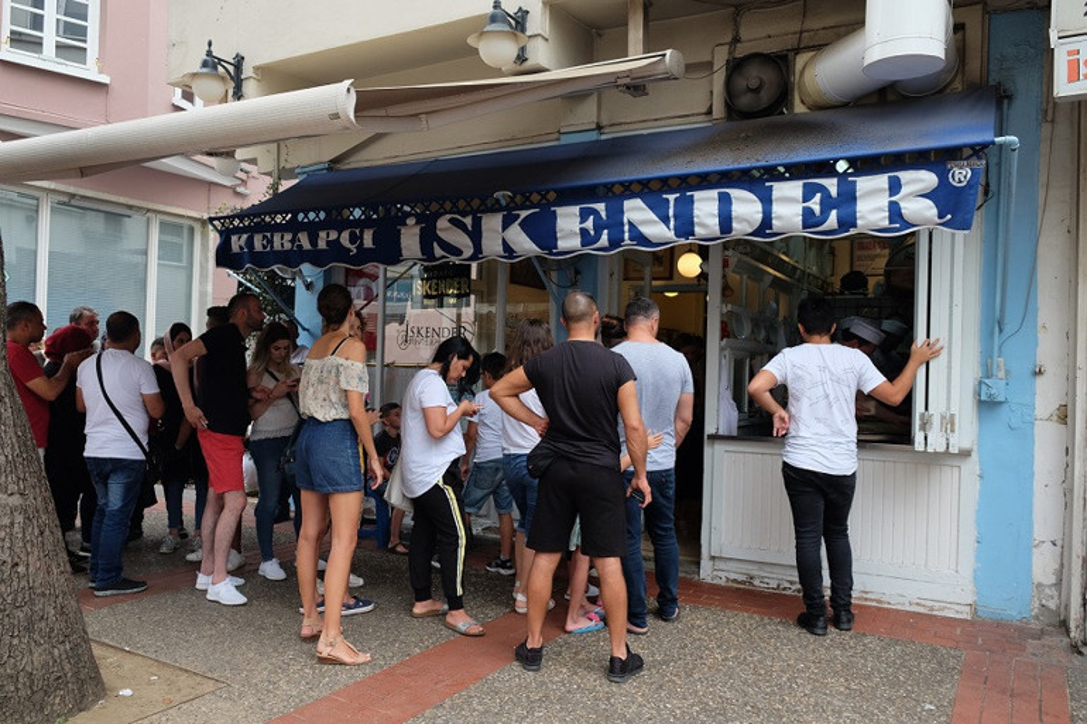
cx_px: 544
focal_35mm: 27
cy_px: 362
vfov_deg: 47.9
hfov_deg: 67.4
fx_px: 815
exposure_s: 1/150
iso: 400
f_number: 4
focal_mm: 18
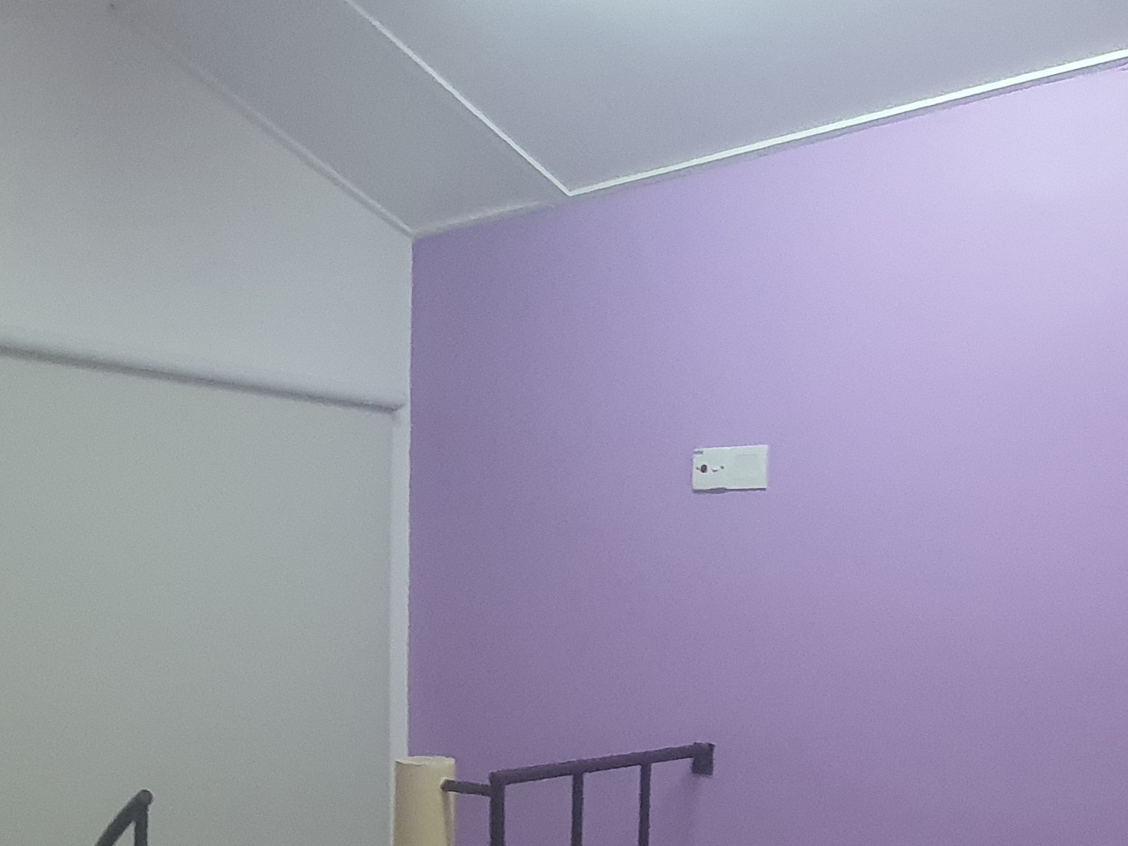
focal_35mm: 39
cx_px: 447
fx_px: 1271
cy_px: 731
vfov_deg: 35.1
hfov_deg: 47.6
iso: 400
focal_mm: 1.8
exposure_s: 1/50
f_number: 2.2
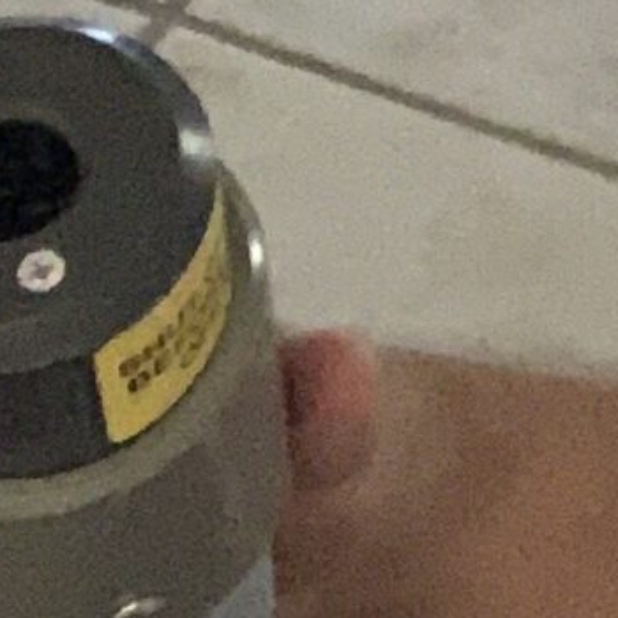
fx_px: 4181
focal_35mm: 207
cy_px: -653
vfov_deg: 8.0
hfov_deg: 8.0
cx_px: 1310
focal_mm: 2.87
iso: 640
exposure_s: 1/30
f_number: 2.2
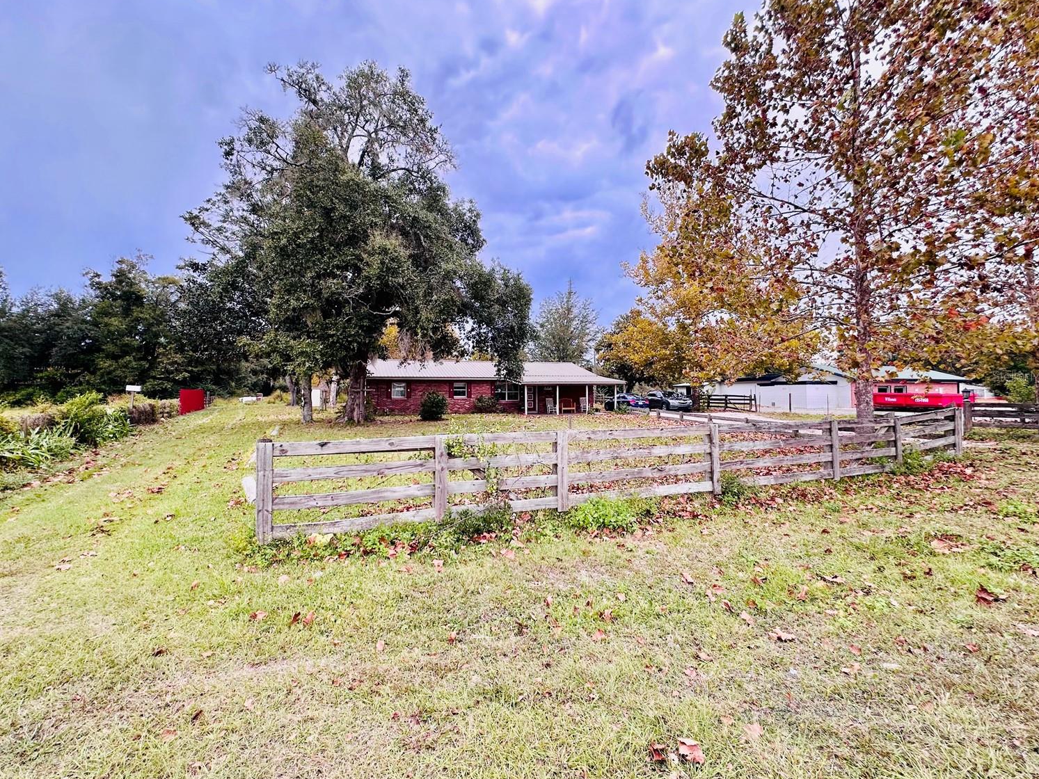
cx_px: 501
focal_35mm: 15
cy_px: 376
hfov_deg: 98.1
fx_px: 450
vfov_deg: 81.7
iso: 40
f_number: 2.2
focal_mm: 2.22
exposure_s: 1/282
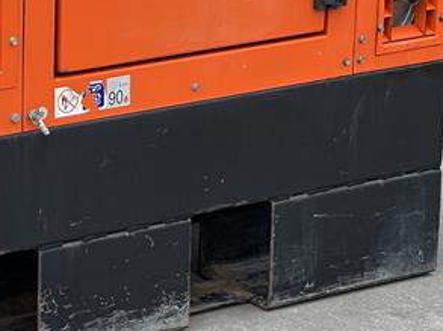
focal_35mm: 175
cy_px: 33
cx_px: 9
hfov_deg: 11.2
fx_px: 2237
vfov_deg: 8.4
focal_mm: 7.5
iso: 20
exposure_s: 1/247
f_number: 2.2
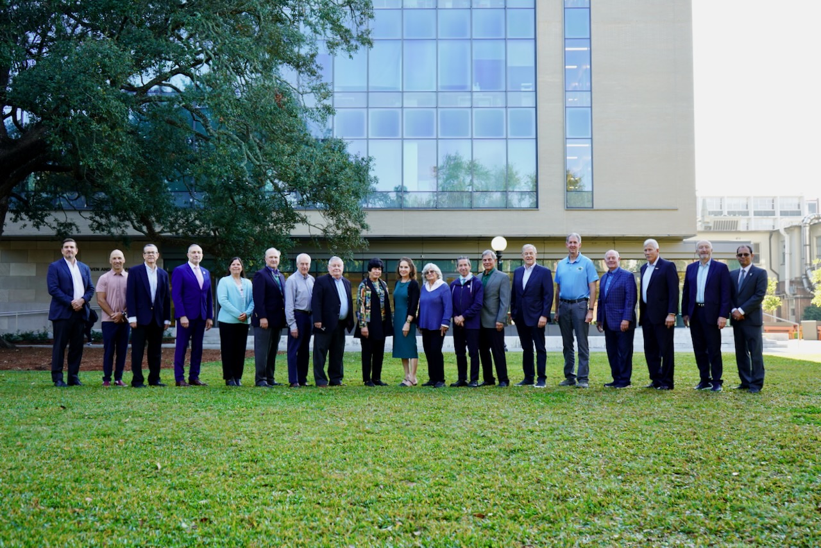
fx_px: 821
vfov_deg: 36.9
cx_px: 410
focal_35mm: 36
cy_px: 274
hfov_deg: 53.1
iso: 100
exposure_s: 1/60
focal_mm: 36
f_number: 4.5
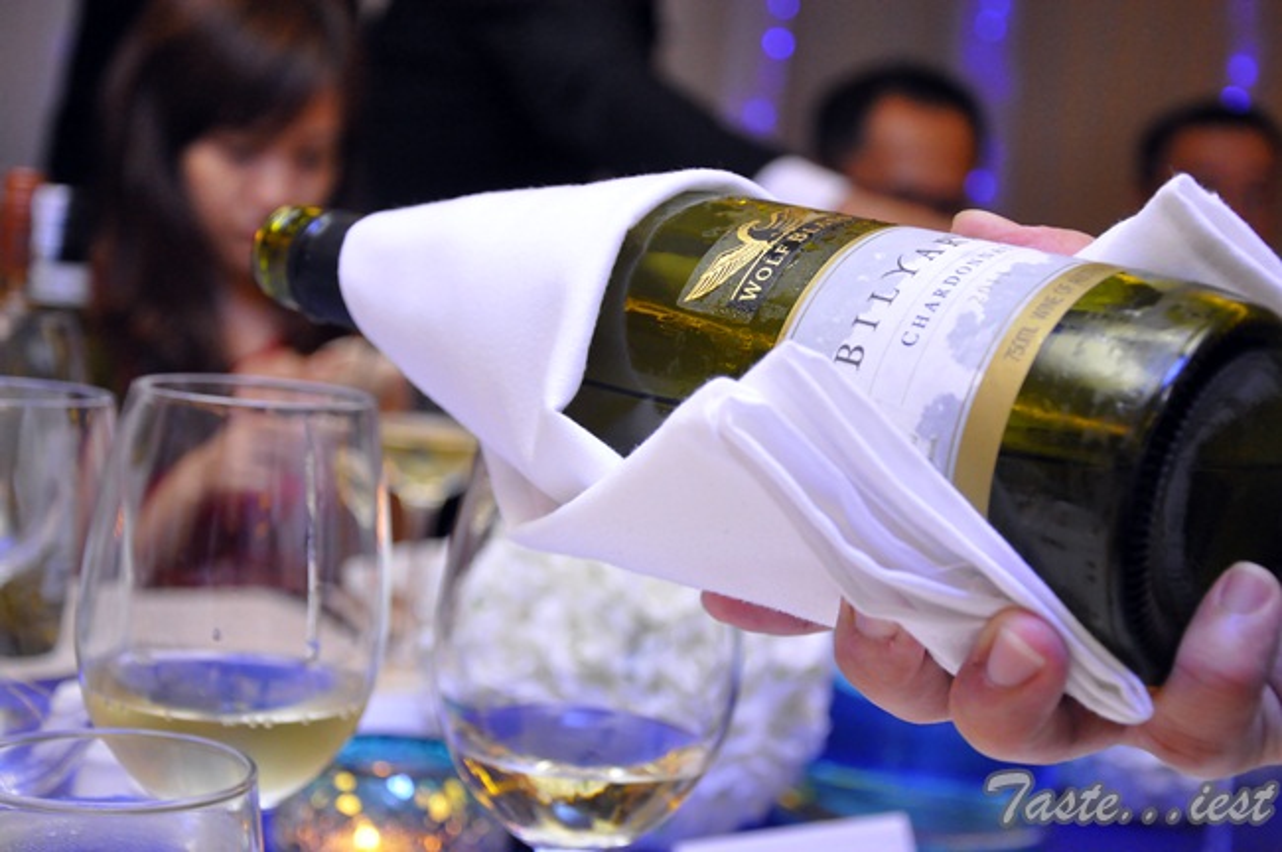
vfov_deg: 21.5
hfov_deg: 31.9
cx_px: 641
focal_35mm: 63
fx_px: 2241
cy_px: 426
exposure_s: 1/125
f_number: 4.8
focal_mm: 42
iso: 2000
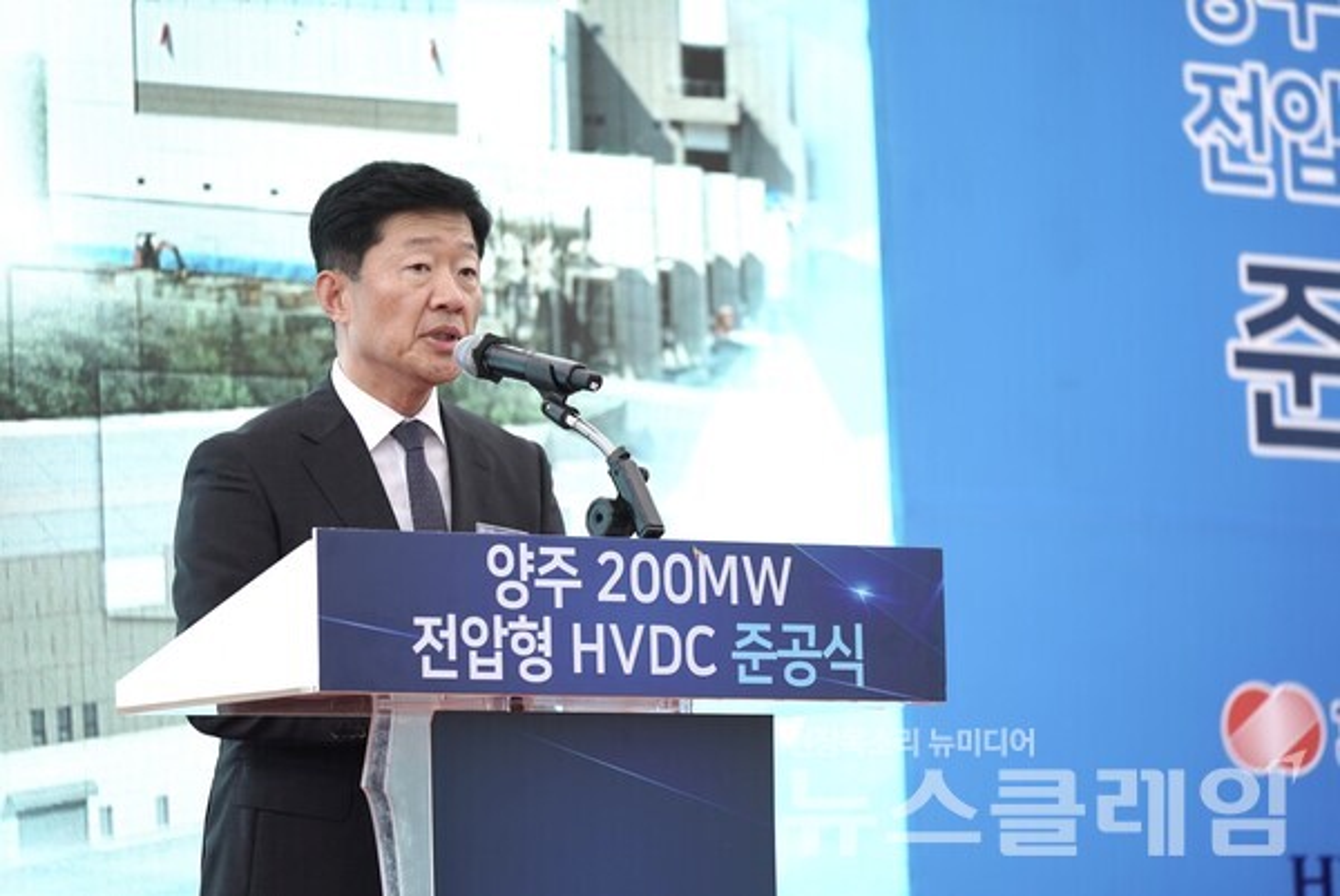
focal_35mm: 200
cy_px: 448
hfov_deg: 10.3
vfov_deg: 6.9
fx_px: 7450
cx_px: 670
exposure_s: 1/250
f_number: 4
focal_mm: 200
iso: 100
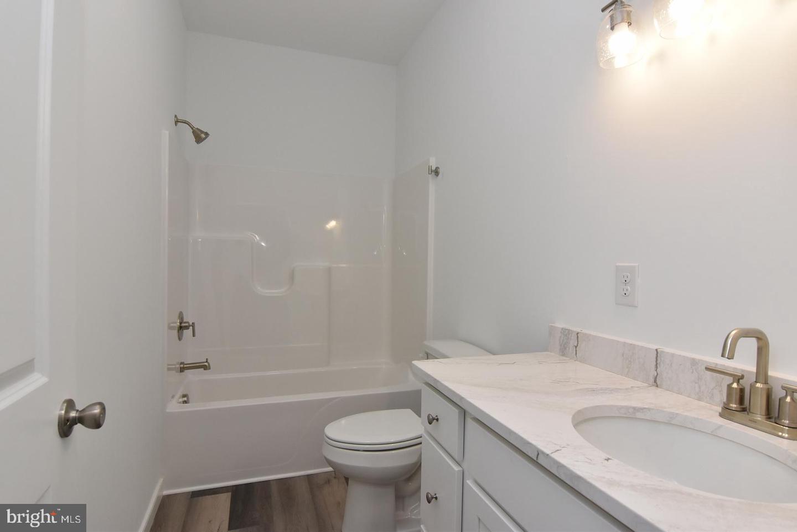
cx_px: 398
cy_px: 266
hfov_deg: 90.0
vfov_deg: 67.5
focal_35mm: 18
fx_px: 399
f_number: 10
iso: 800
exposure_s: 1/160
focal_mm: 12
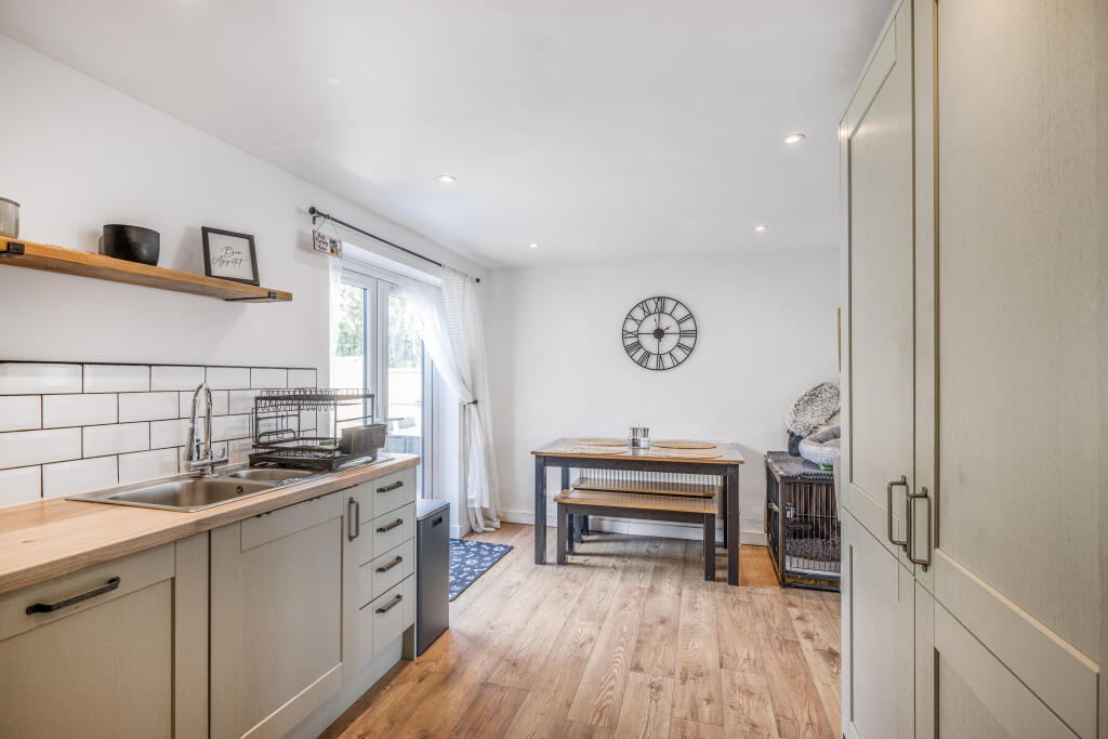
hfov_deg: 96.7
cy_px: 370
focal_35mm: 16
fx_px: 492
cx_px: 554
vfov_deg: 73.8
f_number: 7.1
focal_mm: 16
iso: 200
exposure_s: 1/10
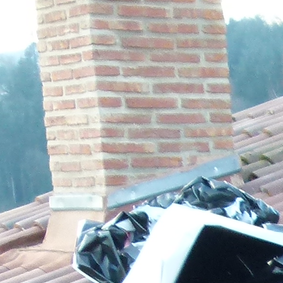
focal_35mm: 221
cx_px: 843
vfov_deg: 7.4
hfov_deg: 7.1
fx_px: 2044
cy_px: 703
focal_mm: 6.1
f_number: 3
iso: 160
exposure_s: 1/60
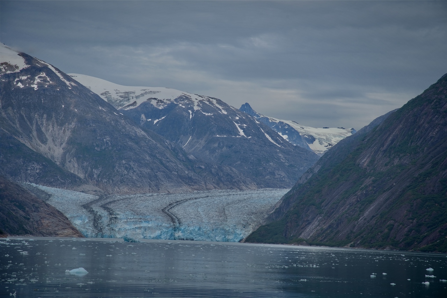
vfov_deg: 11.4
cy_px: 149
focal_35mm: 120
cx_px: 224
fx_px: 1490
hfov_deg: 17.1
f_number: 8
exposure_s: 1/250
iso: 100
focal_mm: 120
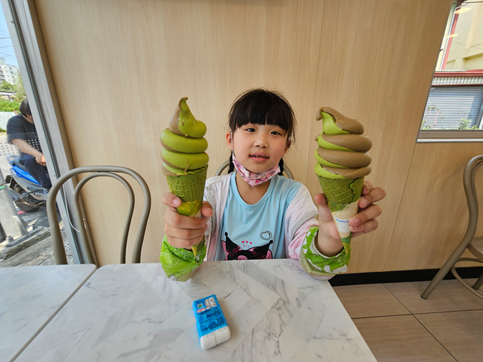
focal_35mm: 13
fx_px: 181
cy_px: 181
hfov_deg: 106.2
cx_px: 242
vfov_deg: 89.9
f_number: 2.2
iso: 50
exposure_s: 1/264
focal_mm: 2.2
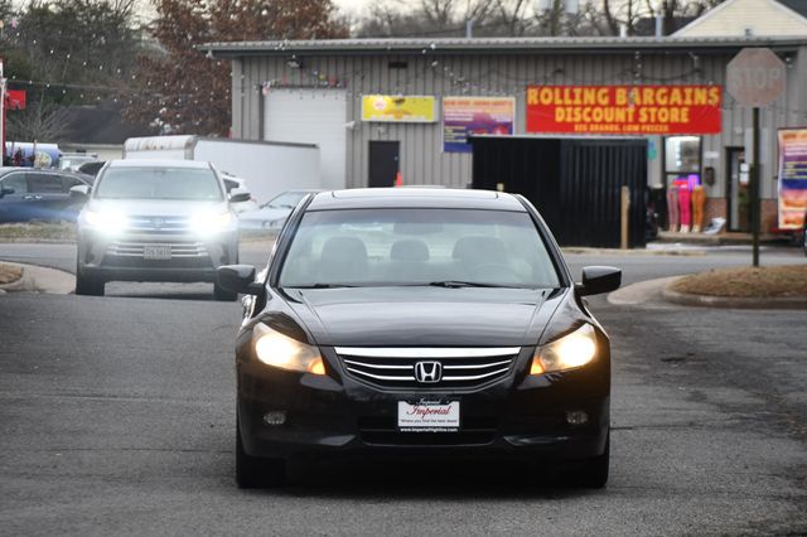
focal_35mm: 138
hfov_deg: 14.9
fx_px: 3092
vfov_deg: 9.9
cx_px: 404
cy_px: 268
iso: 400
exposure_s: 1/250
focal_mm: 92
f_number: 4.8
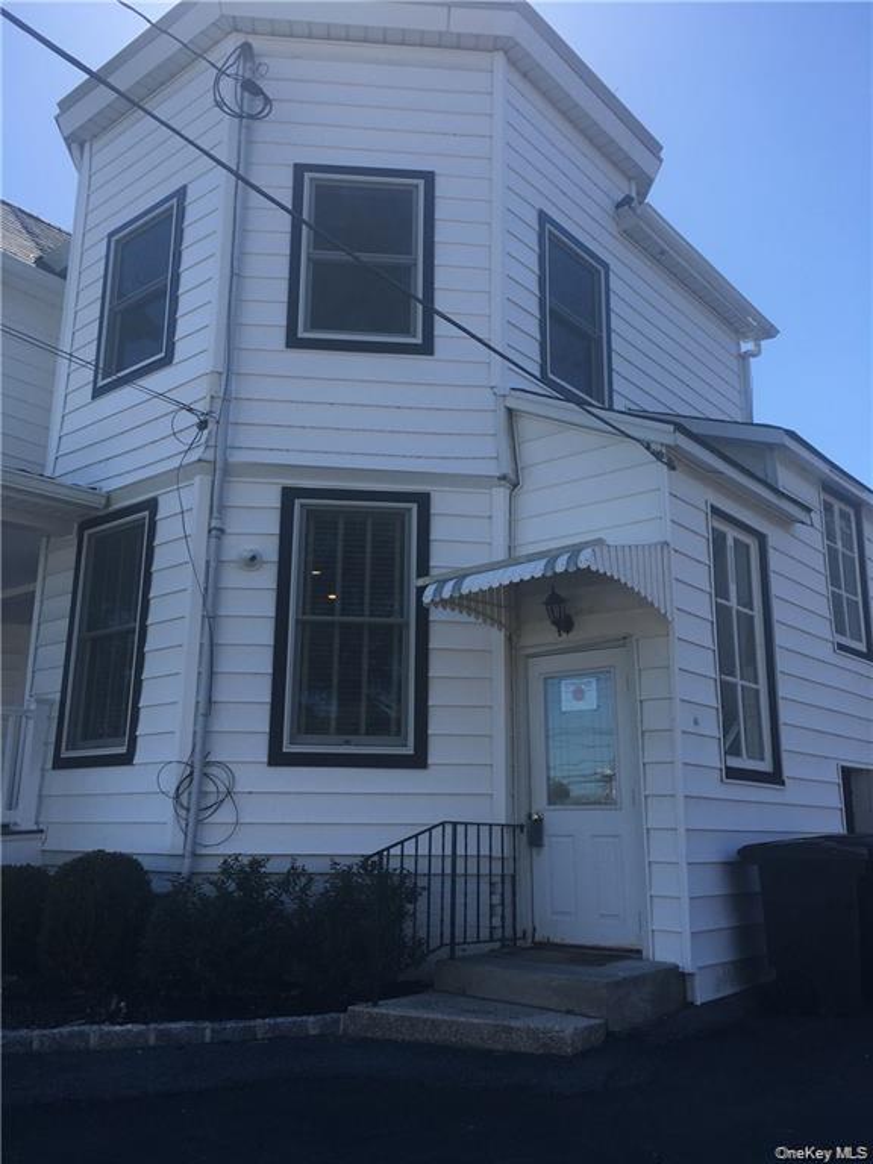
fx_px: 975
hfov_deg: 48.2
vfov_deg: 61.7
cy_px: 582
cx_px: 436
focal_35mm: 29
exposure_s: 1/962
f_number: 2.2
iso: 25
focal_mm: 4.15
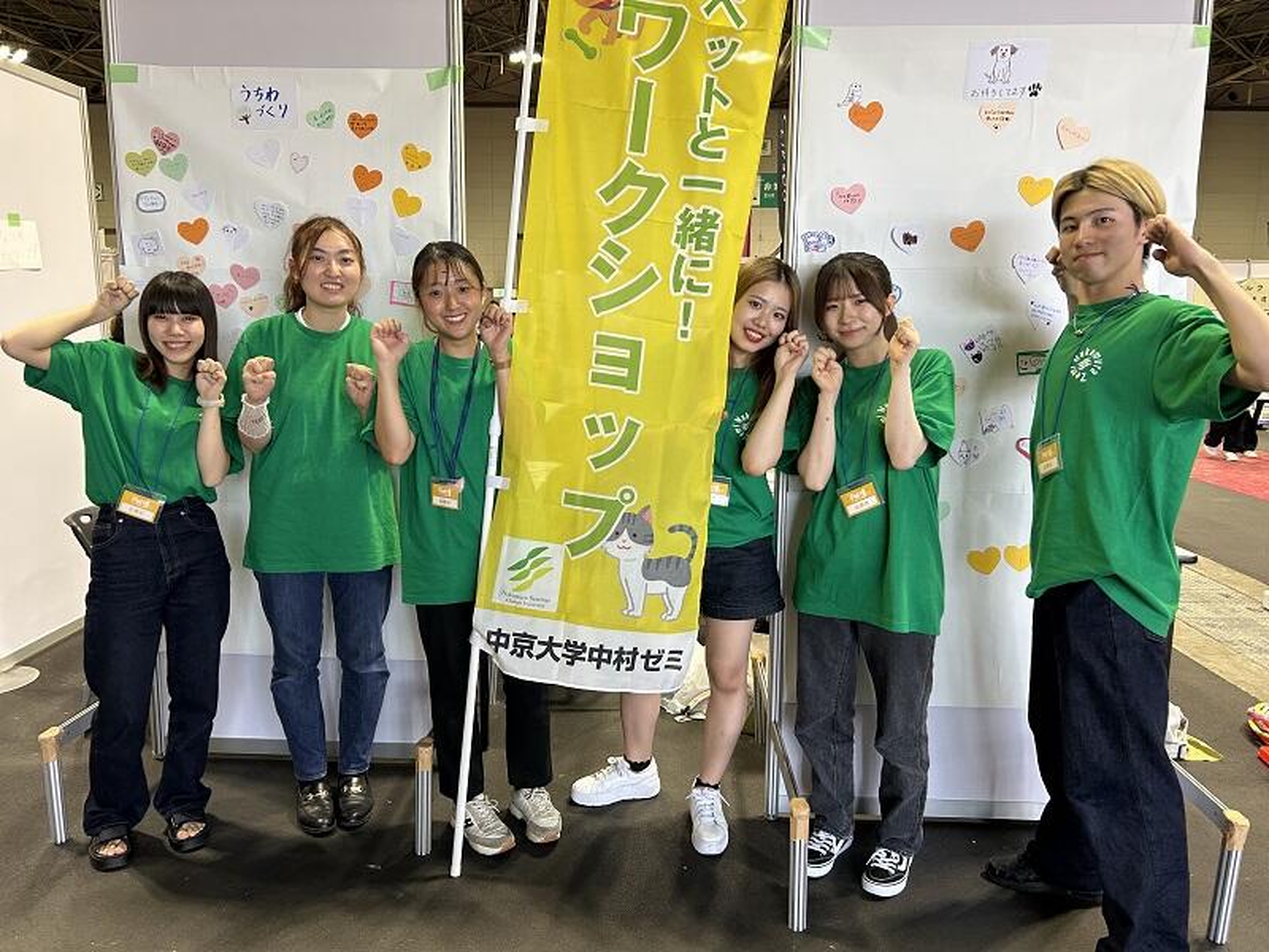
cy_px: 476
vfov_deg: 53.1
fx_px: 953
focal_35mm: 26
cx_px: 634
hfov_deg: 67.3
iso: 125
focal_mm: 5.7
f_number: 1.5
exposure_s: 1/120
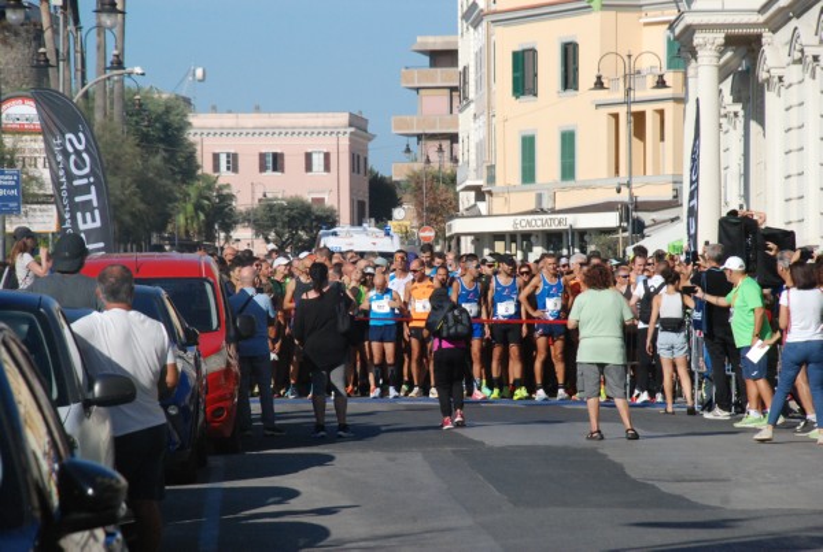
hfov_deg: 10.1
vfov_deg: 6.8
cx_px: 412
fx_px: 4640
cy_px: 276
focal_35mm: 202
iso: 1000
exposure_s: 1/2000
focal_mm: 135
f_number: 9
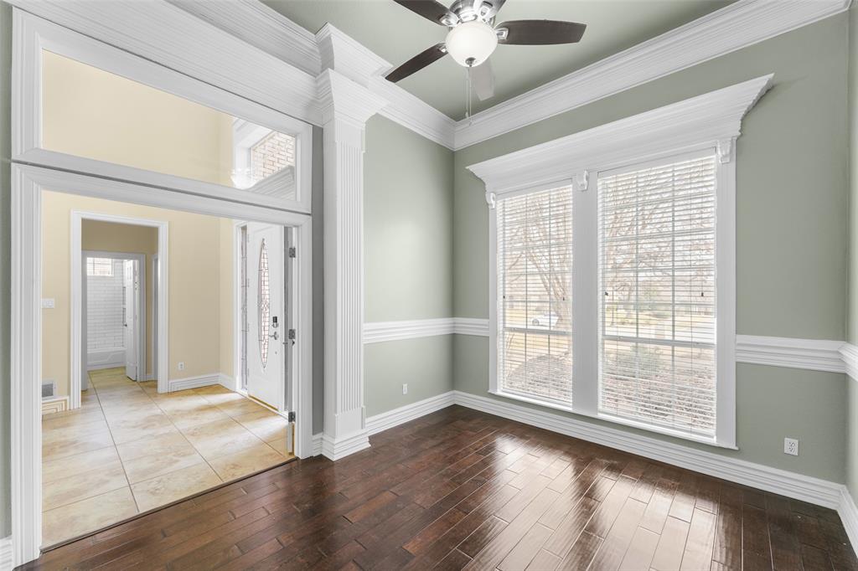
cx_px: 429
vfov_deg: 81.2
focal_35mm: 14
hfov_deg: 104.3
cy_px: 286
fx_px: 334
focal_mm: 14
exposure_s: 1/10
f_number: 9
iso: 640
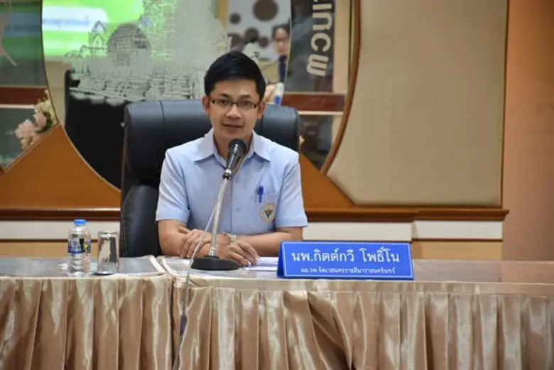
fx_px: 3233
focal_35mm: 210
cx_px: 277
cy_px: 185
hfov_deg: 9.8
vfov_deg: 6.6
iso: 400
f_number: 5.6
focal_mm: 140
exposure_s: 1/6
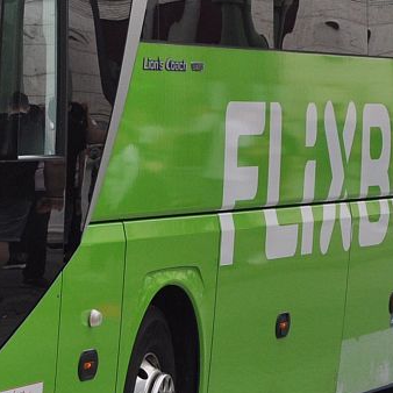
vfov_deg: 7.3
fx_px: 3080
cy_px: 81
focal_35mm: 240
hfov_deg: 7.3
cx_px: -54
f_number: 4.8
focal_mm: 45
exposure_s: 1/1250
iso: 400
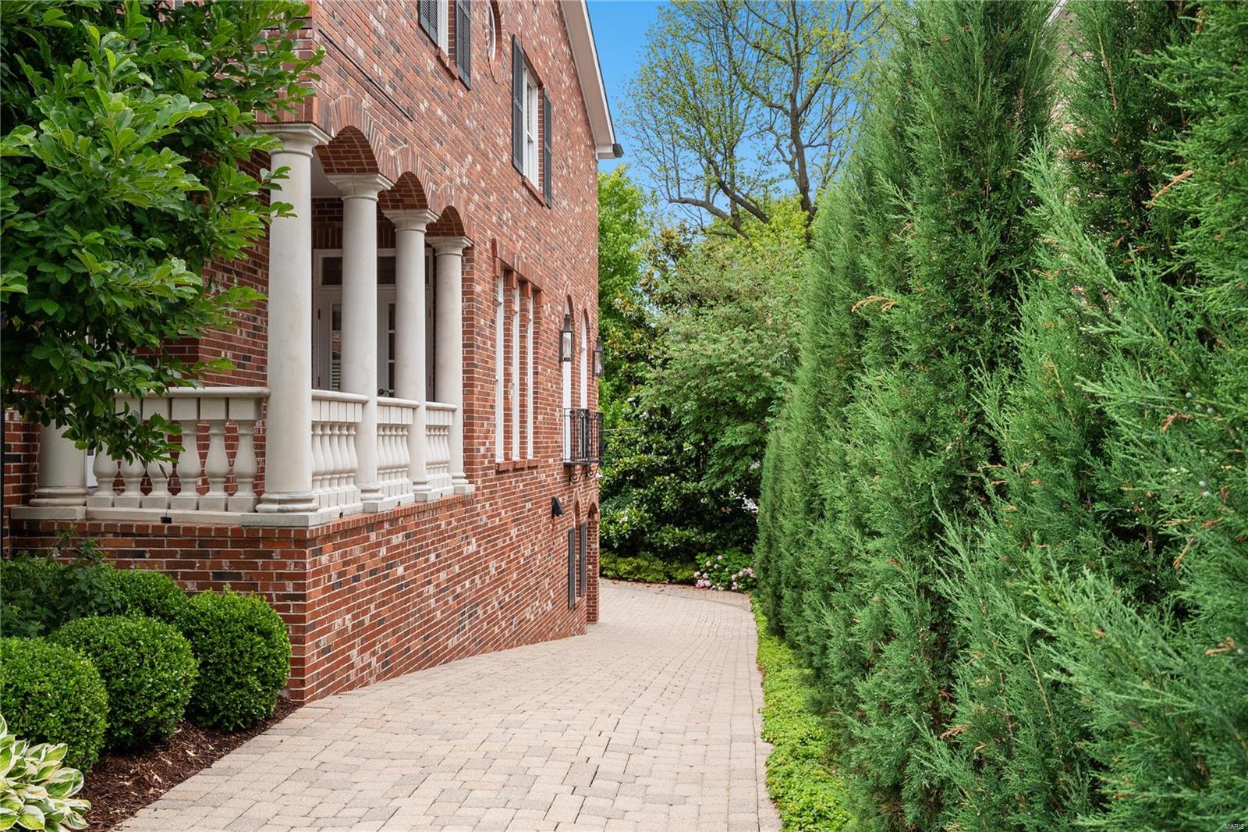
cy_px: 416
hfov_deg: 53.1
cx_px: 624
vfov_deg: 36.9
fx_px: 1248
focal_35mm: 36
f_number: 8
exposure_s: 1/320
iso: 400
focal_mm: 18
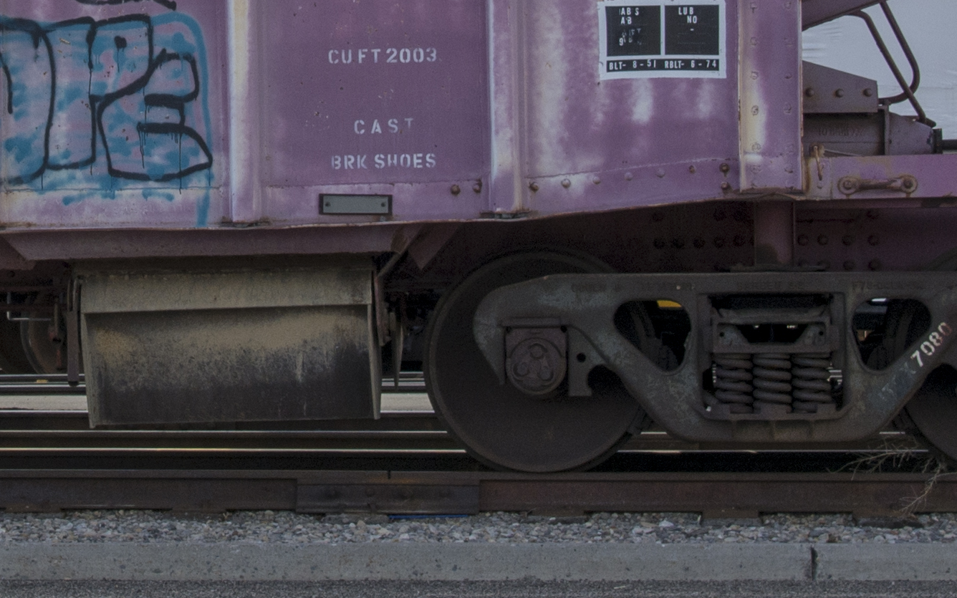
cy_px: -181
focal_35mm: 240
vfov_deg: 5.4
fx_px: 6267
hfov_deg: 8.7
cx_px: -44
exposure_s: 1/320
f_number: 7.1
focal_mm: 35
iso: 110
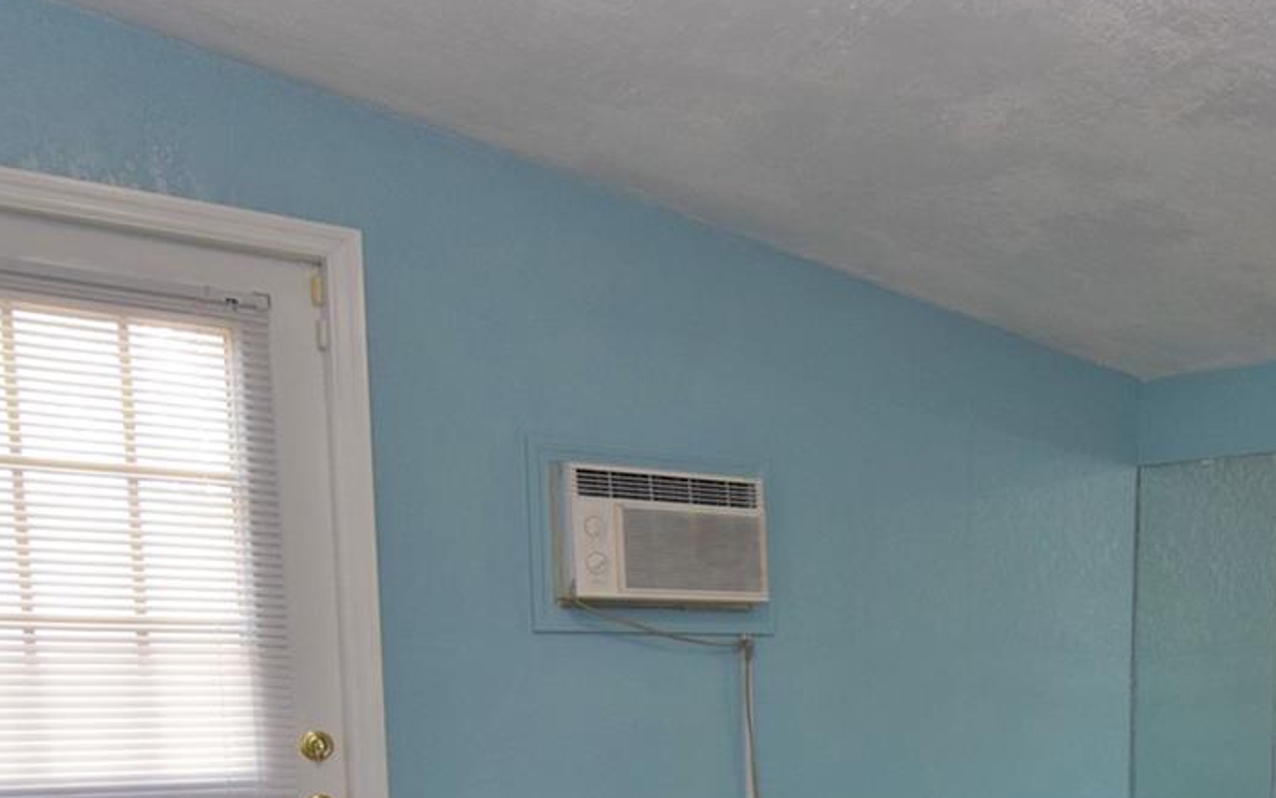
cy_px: 858
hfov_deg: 45.2
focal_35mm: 38
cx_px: 1209
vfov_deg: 30.3
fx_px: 1327
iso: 800
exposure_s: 1/125
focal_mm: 11
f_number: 5.6
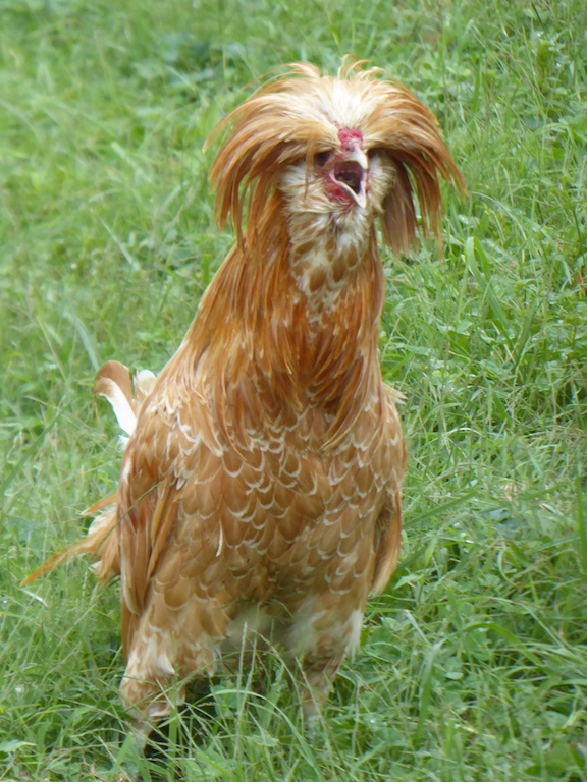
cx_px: 294
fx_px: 10039
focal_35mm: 444
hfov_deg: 3.3
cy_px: 391
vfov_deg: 4.5
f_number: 6
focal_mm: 71.7
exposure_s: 1/100
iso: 250
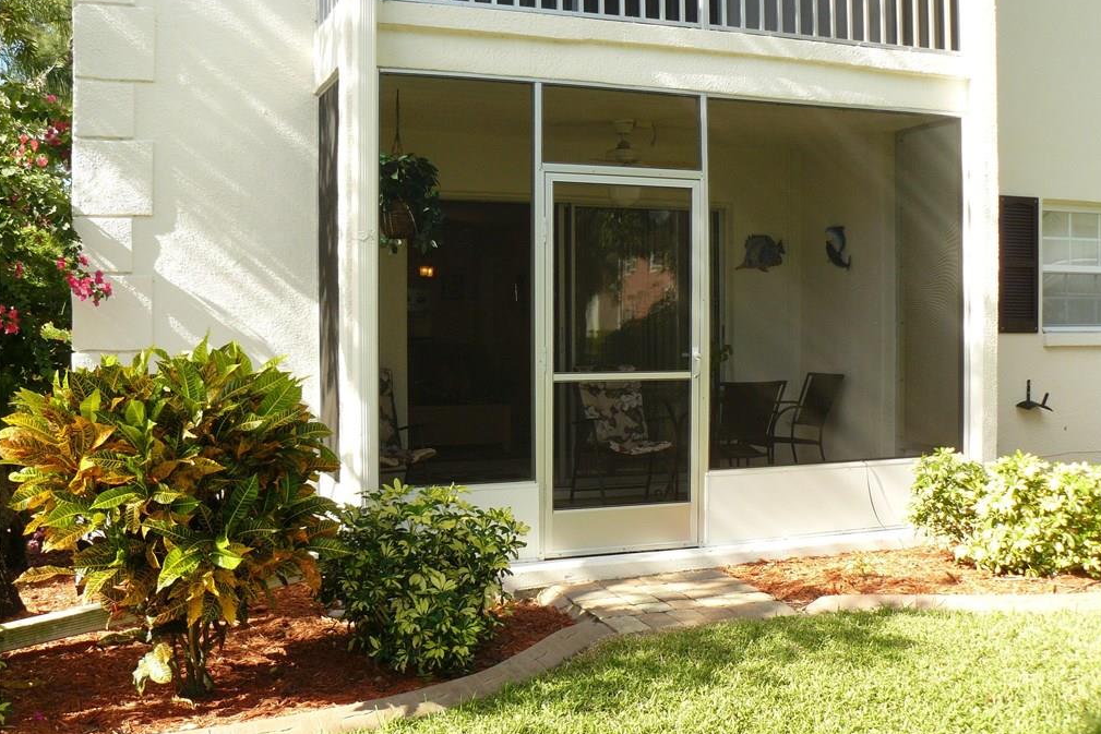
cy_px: 371
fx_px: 1162
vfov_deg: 35.1
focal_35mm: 38
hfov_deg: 50.7
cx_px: 554
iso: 100
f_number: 4
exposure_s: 1/160
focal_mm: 6
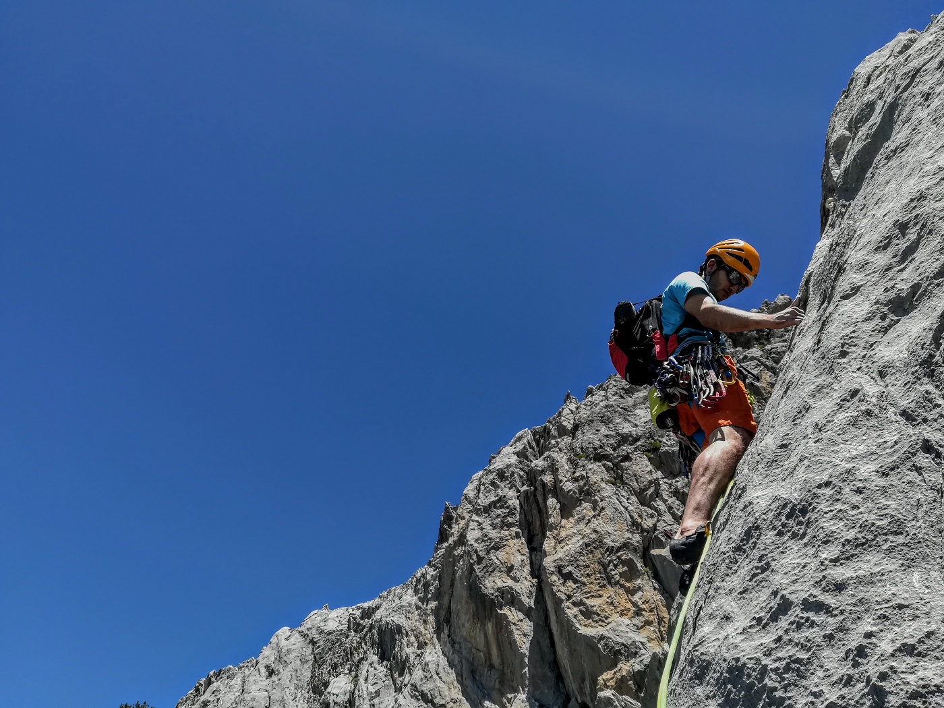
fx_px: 709
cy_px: 354
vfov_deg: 53.1
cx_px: 472
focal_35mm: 26
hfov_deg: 67.3
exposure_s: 1/762
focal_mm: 3.83
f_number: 2.2
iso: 50
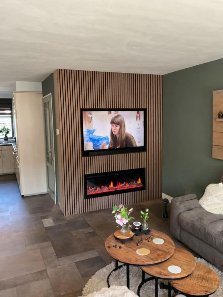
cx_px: 112
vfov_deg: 61.7
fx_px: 249
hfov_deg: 48.2
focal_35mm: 29
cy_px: 148
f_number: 1.8
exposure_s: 1/60
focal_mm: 3
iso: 125
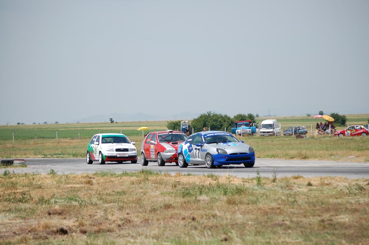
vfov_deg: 9.3
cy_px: 122
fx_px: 1506
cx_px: 184
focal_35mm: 147
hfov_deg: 14.0
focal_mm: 98
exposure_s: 1/1250
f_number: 5
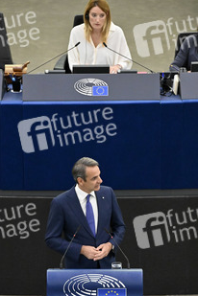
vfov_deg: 4.3
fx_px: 3943
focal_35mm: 478
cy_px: 178
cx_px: 95
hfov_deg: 2.9
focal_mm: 370
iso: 10000
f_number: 6
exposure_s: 1/640
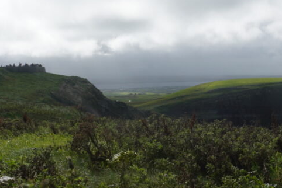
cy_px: 131
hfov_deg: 38.8
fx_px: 400
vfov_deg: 26.3
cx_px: 157
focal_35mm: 51
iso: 125
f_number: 5.6
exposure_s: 1/1000
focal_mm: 16
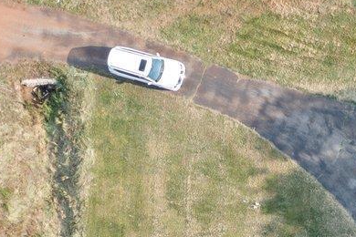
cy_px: 363
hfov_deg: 12.5
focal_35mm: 147
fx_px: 1454
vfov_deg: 9.1
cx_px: 689
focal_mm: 10.26
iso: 100
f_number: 2.8
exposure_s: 1/320
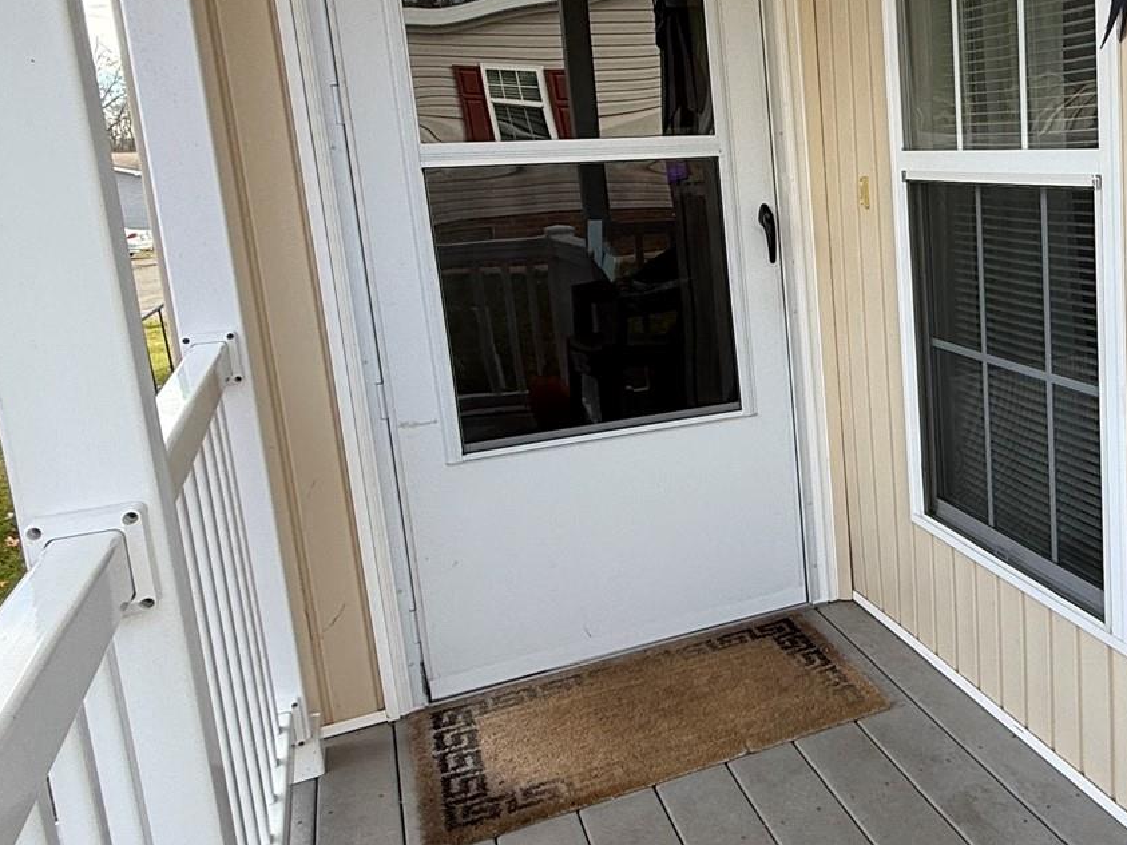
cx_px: 1040
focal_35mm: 34
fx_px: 1107
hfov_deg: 47.7
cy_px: 333
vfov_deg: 41.6
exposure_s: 1/246
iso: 50
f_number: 2.2
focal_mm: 2.22
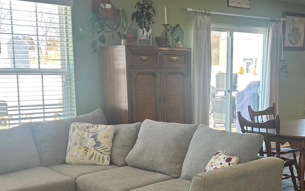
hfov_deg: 38.0
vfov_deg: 24.1
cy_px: 151
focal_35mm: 53
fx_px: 441
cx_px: 187
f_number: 1.5
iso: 32
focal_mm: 5.7
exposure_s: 1/132
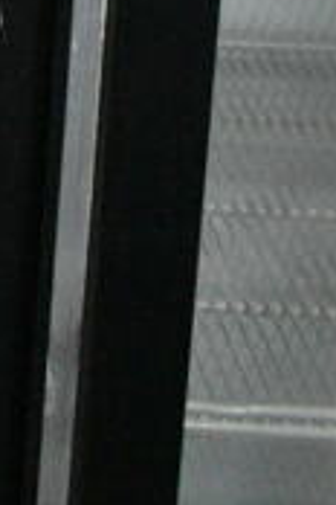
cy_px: -579
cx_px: -423
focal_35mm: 142
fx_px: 1988
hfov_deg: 8.9
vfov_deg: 12.3
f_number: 5
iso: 6400
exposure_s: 1/400
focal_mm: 18
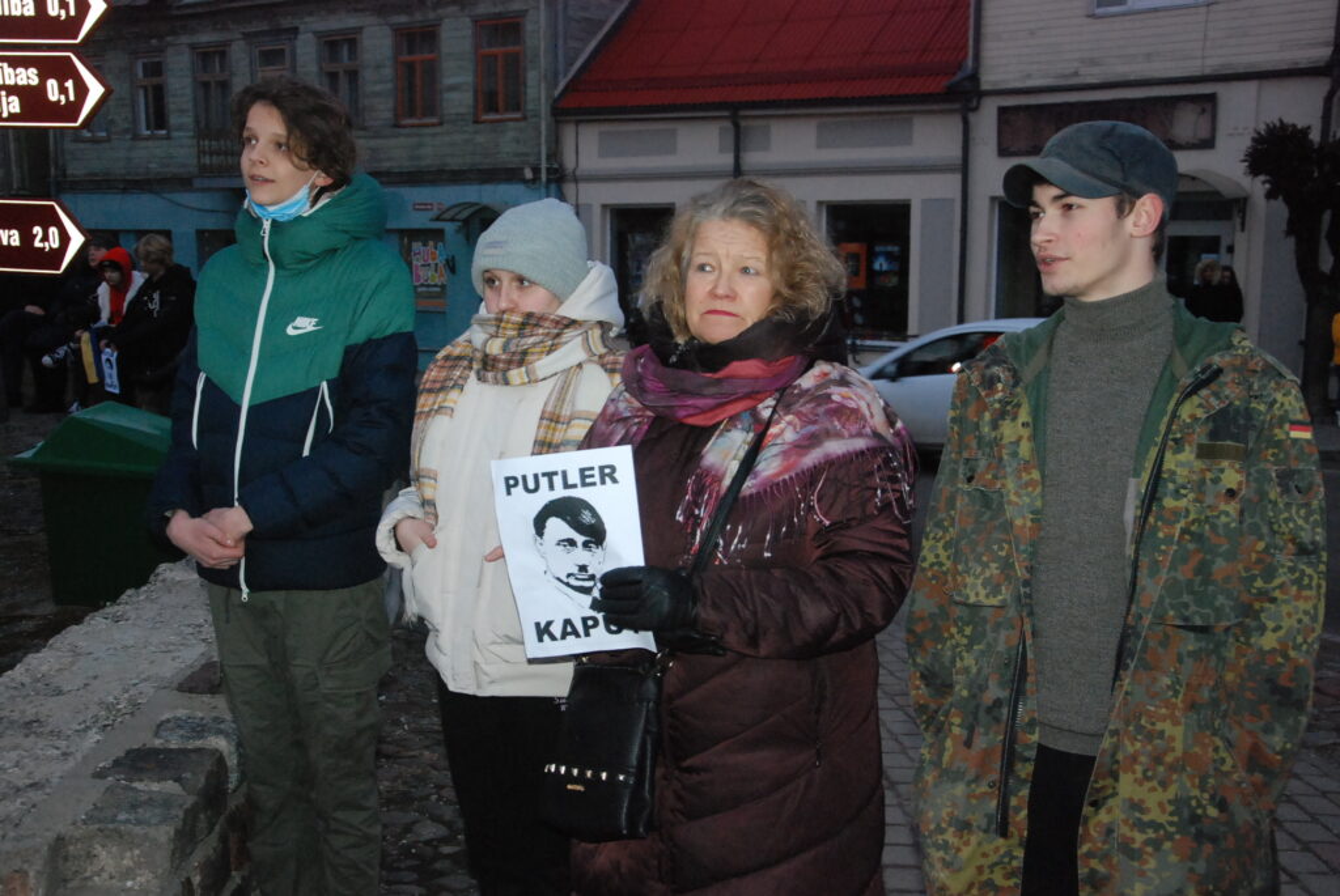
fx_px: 1453
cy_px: 448
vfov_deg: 34.3
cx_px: 670
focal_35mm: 39
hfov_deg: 49.5
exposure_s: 1/60
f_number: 5.6
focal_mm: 26
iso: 1600
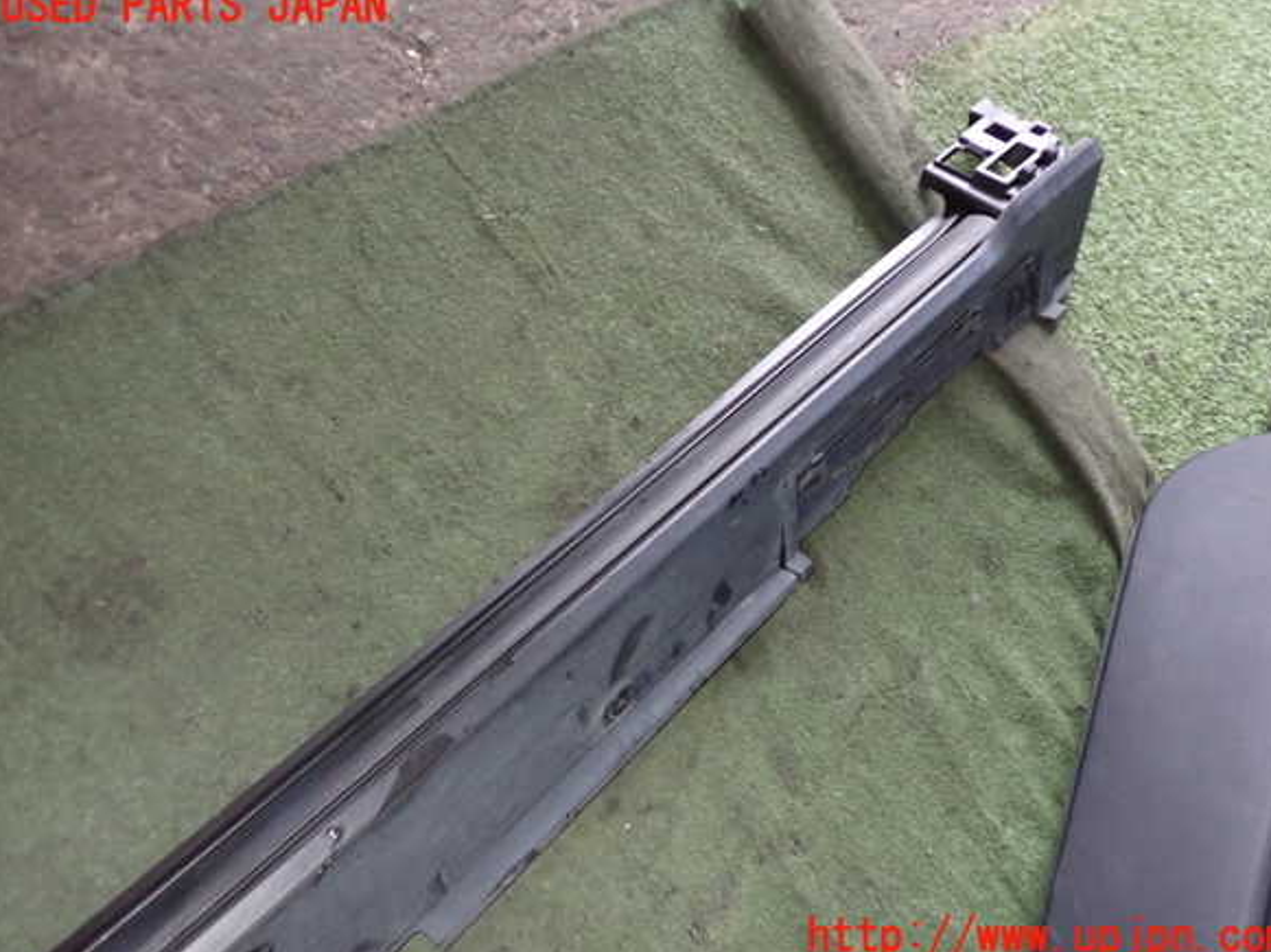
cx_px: 645
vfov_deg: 45.4
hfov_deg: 58.4
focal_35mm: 31
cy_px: 473
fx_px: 1138
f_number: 2.3
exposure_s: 1/30
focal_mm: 5.4
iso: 800
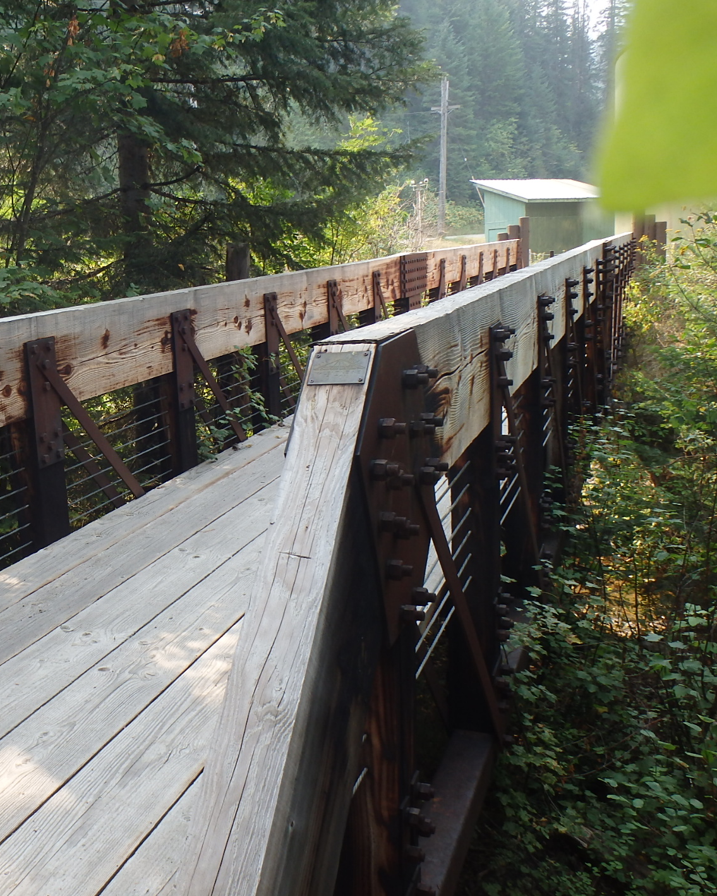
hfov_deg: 38.2
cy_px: 451
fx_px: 981
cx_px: 114
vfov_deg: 49.1
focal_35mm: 37
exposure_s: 1/125
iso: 125
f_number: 3.9
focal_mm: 5
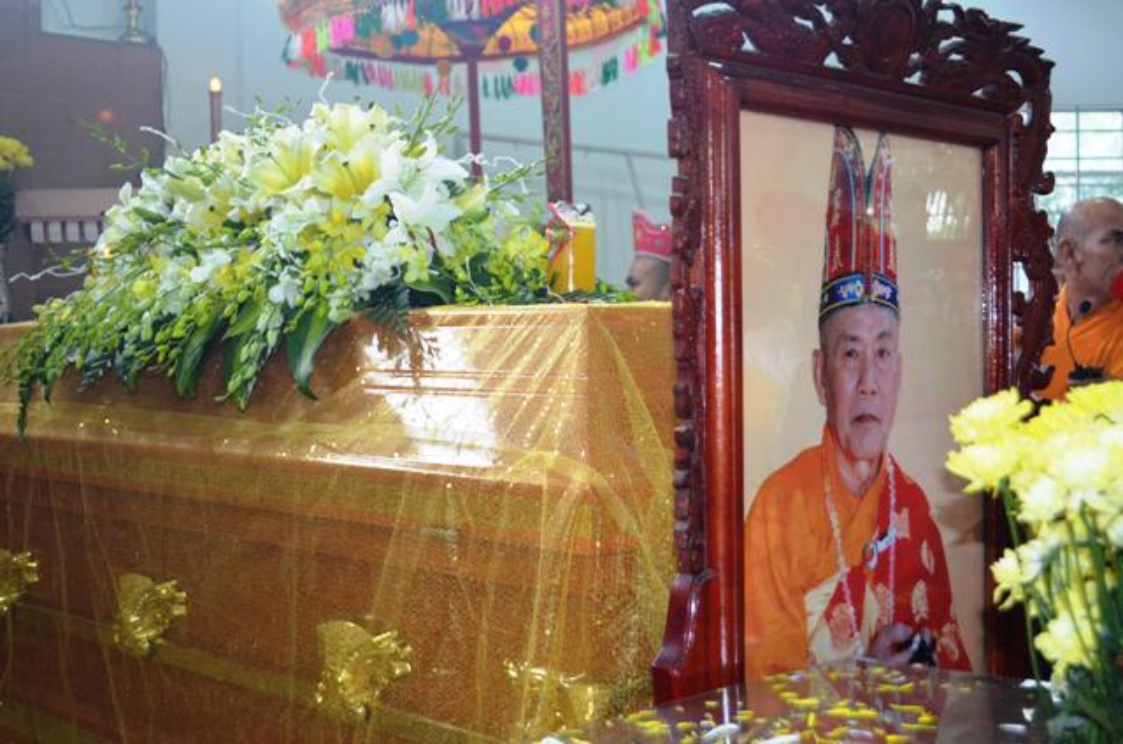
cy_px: 372
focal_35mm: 48
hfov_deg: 41.2
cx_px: 562
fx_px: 1494
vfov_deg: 28.0
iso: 1800
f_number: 4.8
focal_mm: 32
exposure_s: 1/60
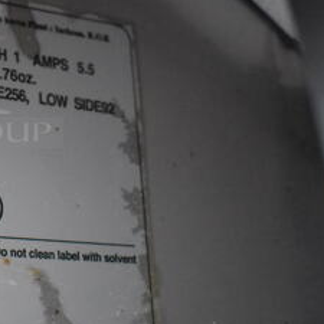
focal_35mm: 100
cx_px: -96
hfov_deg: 16.4
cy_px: 72
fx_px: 1061
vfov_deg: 17.3
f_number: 4.2
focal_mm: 29
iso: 6400
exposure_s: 1/125
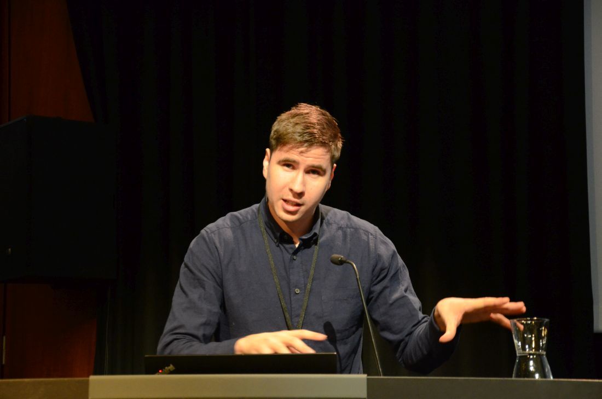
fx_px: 1552
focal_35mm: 93
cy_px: 200
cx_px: 301
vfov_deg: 14.6
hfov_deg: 21.9
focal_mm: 62
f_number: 5.3
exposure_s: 1/50
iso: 3200
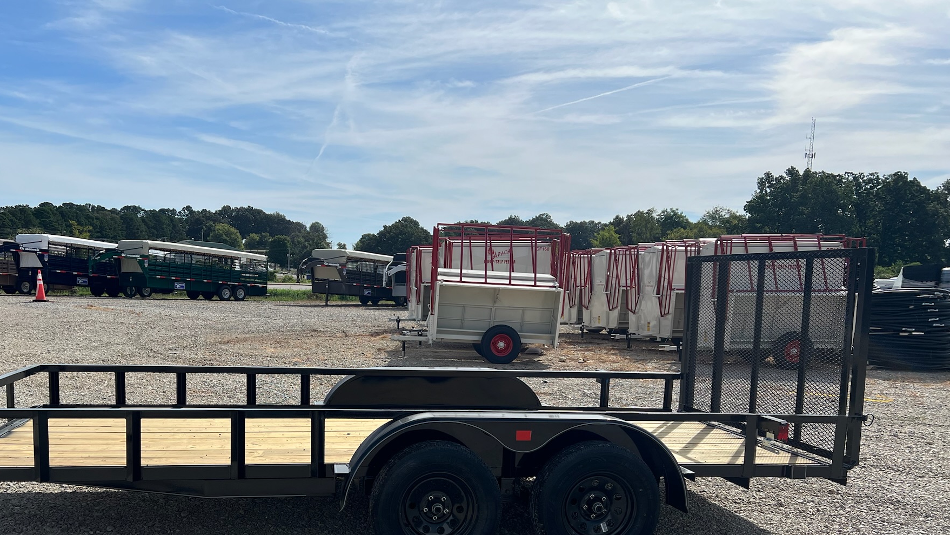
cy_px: 389
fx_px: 831
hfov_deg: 59.2
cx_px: 405
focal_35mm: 33
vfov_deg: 35.0
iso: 50
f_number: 1.5
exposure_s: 1/6579
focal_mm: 5.7
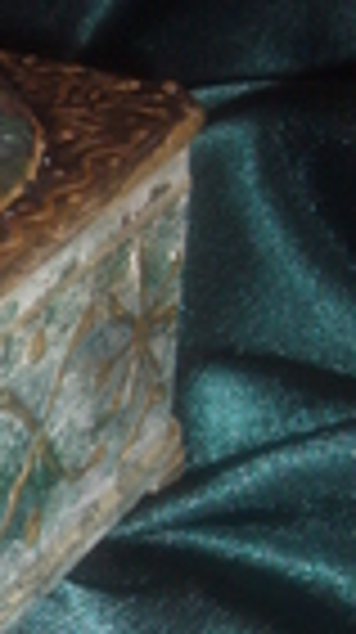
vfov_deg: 17.5
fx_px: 2054
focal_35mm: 122
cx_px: -180
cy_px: 472
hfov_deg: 9.6
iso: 100
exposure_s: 1/60
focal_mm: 5.8
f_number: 2.8
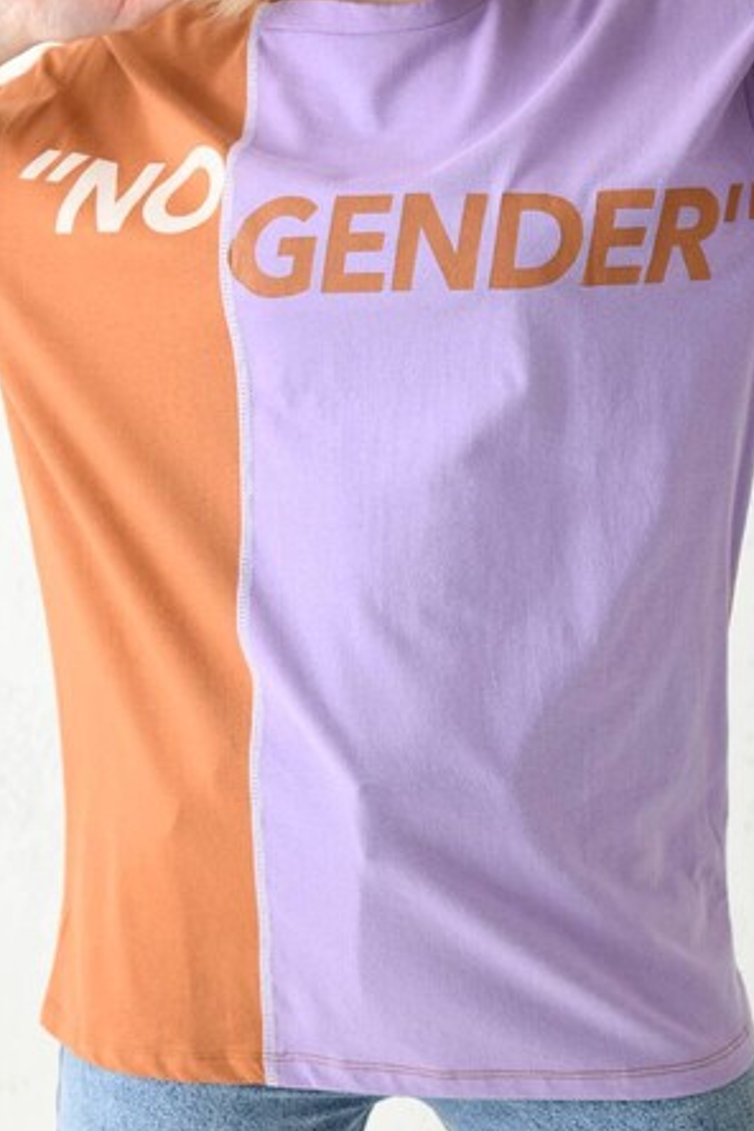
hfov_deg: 16.9
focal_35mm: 81
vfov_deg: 24.8
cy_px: 298
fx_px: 2545
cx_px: 385
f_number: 5.6
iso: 100
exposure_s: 1/160
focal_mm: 48
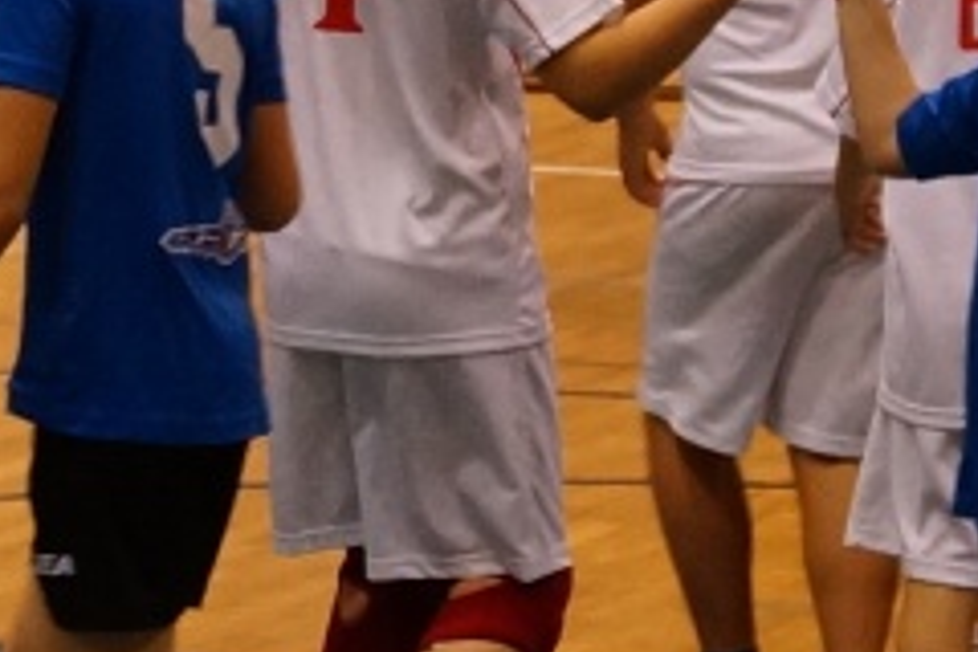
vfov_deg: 7.7
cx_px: -53
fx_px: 4862
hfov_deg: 11.3
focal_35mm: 179
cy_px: 328
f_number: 4.5
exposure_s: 1/125
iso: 800
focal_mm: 28
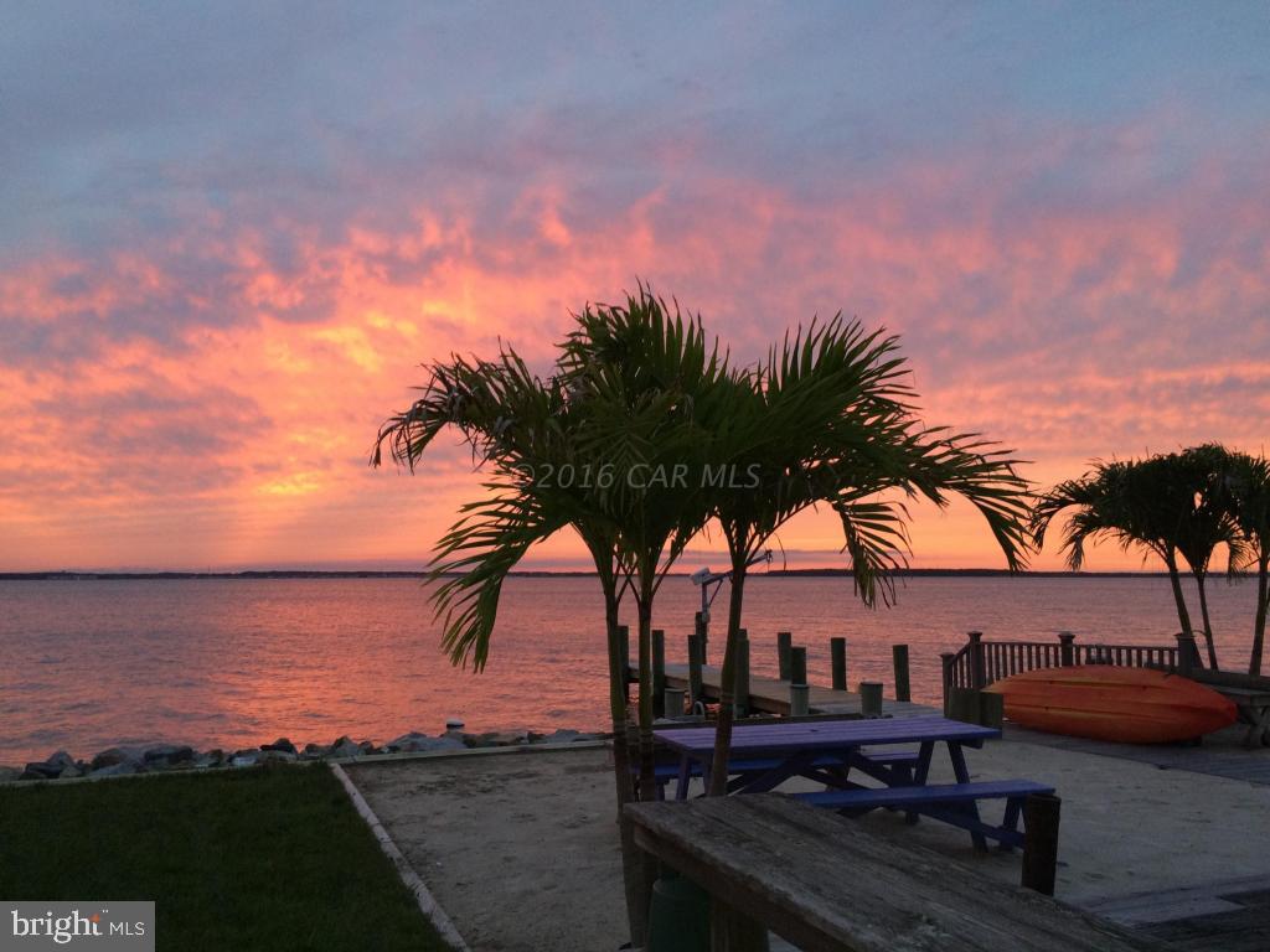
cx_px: 635
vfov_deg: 48.2
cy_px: 476
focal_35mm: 29
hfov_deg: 61.7
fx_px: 1064
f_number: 2.2
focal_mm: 4.15
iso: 80
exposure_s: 1/30
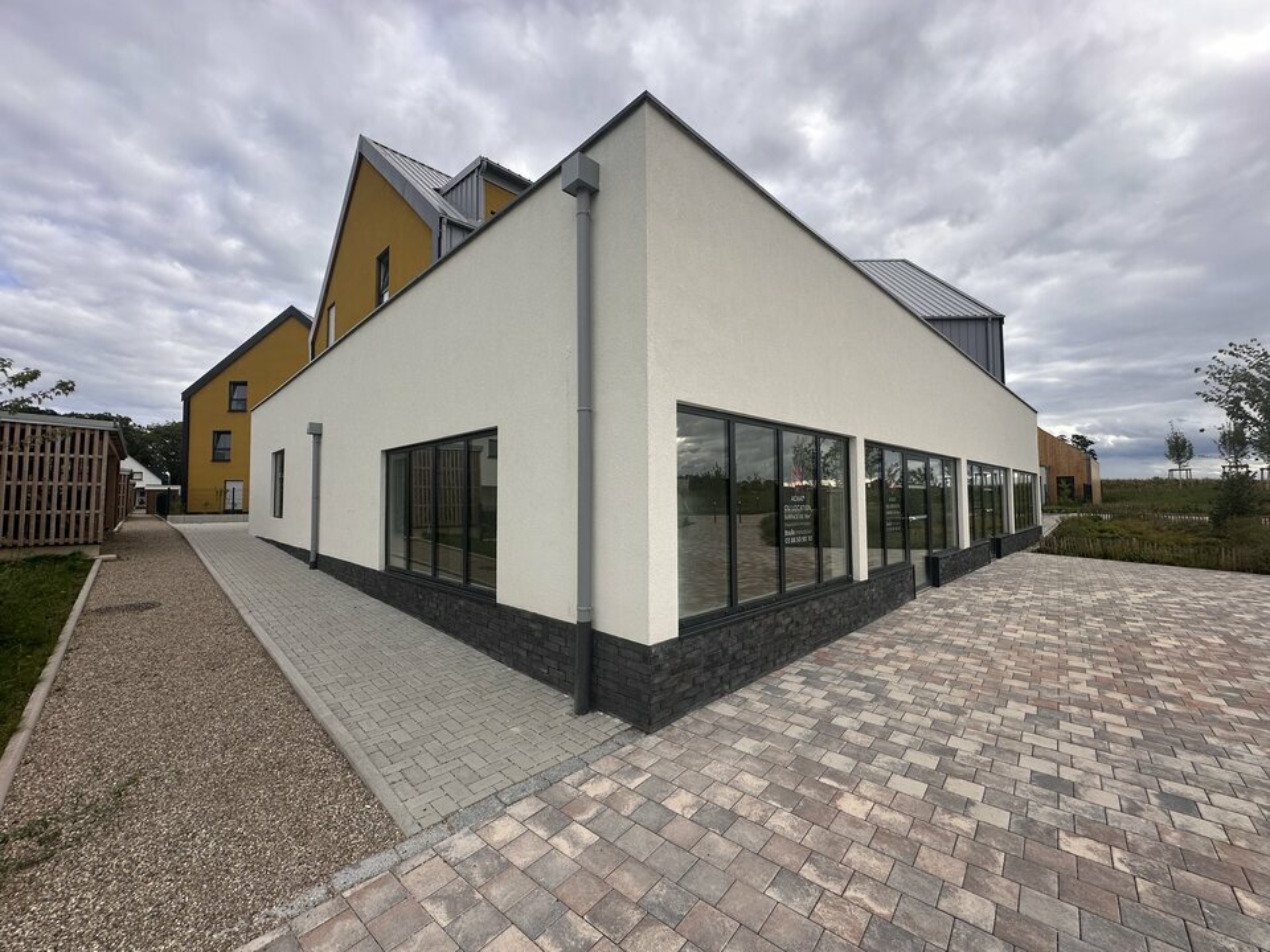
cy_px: 476
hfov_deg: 102.1
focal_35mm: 14
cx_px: 635
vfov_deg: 85.7
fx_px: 514
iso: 40
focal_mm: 2.22
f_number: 2.2
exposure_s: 1/988
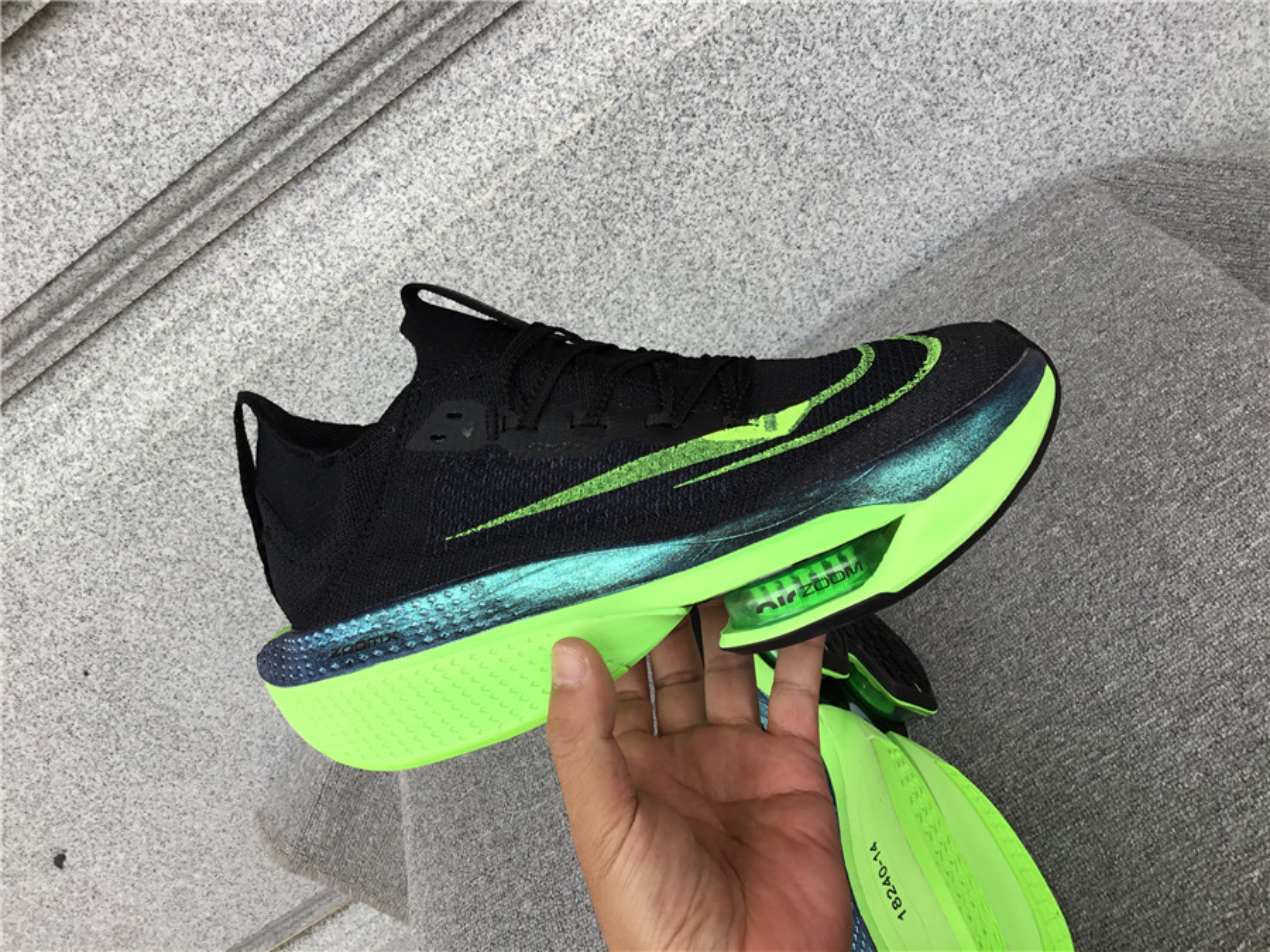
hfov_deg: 58.4
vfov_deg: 45.4
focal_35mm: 31
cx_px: 635
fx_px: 1137
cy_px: 476
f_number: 2.4
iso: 25
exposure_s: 1/159
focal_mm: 3.3
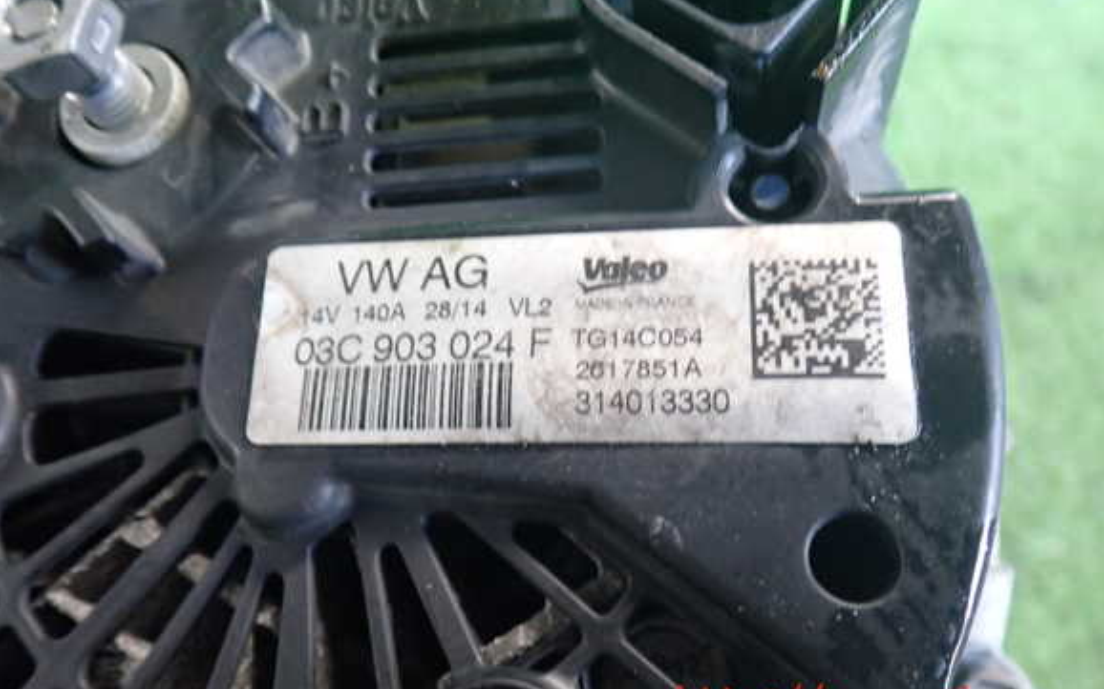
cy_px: 300
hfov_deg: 58.1
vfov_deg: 38.2
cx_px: 535
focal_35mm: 33
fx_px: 993
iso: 640
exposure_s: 1/30
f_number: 2.3
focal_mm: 5.4
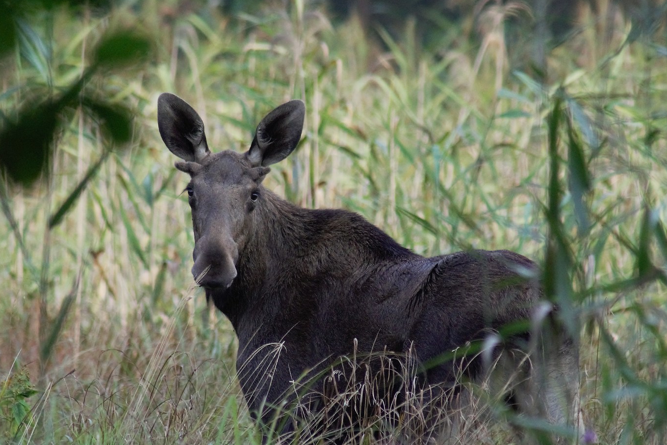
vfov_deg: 1.0
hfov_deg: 1.6
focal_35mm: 1324
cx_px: 262
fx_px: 24523
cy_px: 264
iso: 1600
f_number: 7.1
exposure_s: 1/500
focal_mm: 500
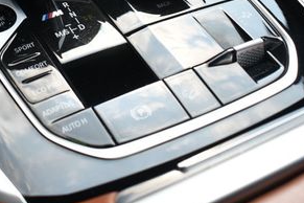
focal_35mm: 66
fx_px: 557
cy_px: -2
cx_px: 98
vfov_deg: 20.0
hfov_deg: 30.3
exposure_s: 1/250
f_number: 6.3
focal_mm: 20
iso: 200
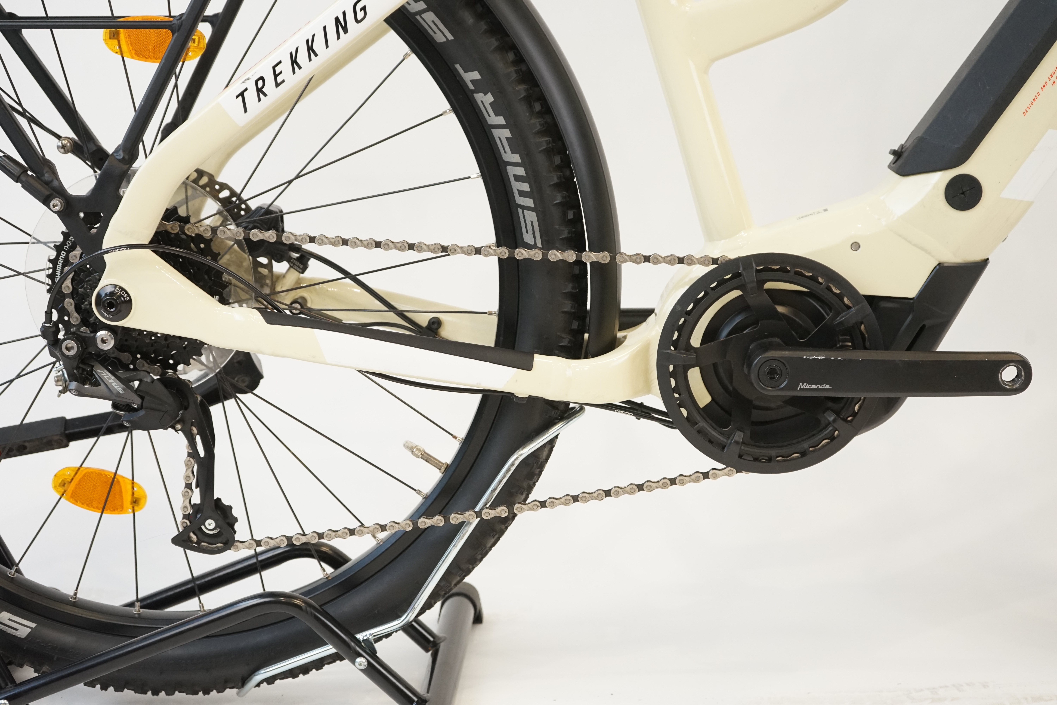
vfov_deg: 24.6
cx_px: 528
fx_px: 1615
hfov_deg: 36.2
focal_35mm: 55
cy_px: 352
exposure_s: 1/200
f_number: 5.6
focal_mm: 55
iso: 1600
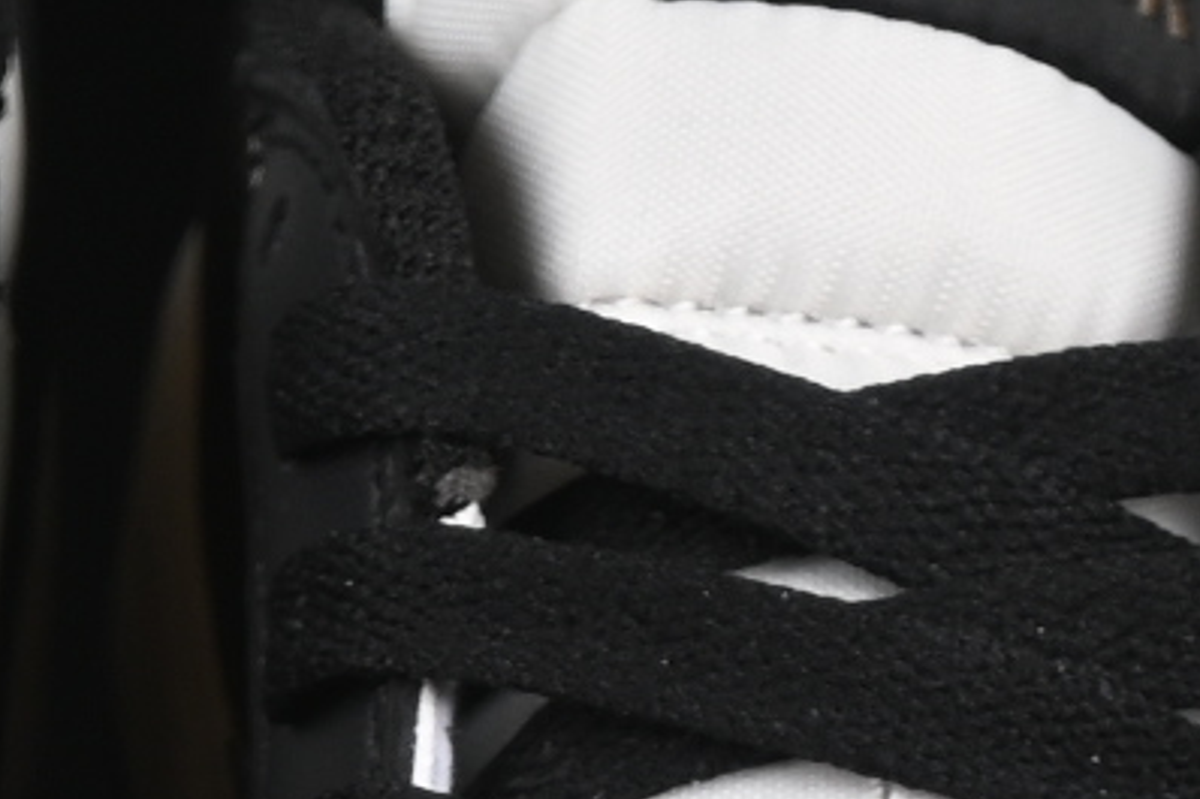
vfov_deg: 2.6
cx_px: 127
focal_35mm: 525
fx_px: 17492
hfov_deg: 3.9
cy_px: 1878
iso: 160
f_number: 6.3
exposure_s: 1/60
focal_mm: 50
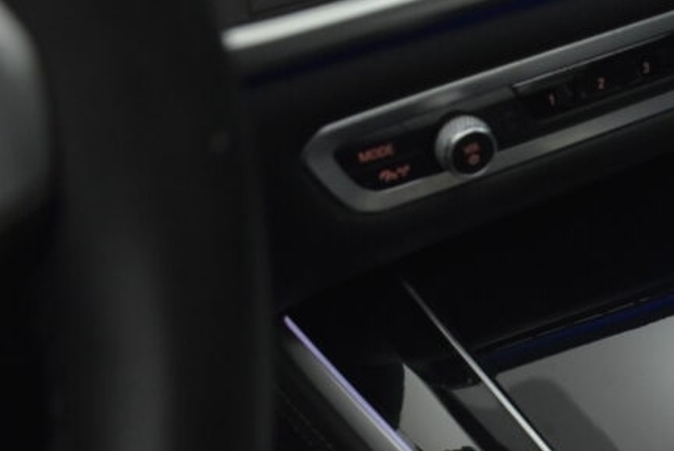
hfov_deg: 28.6
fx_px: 1199
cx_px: 736
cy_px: 435
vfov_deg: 20.7
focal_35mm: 64
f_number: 3.5
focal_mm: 18
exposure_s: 1/160
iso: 1600
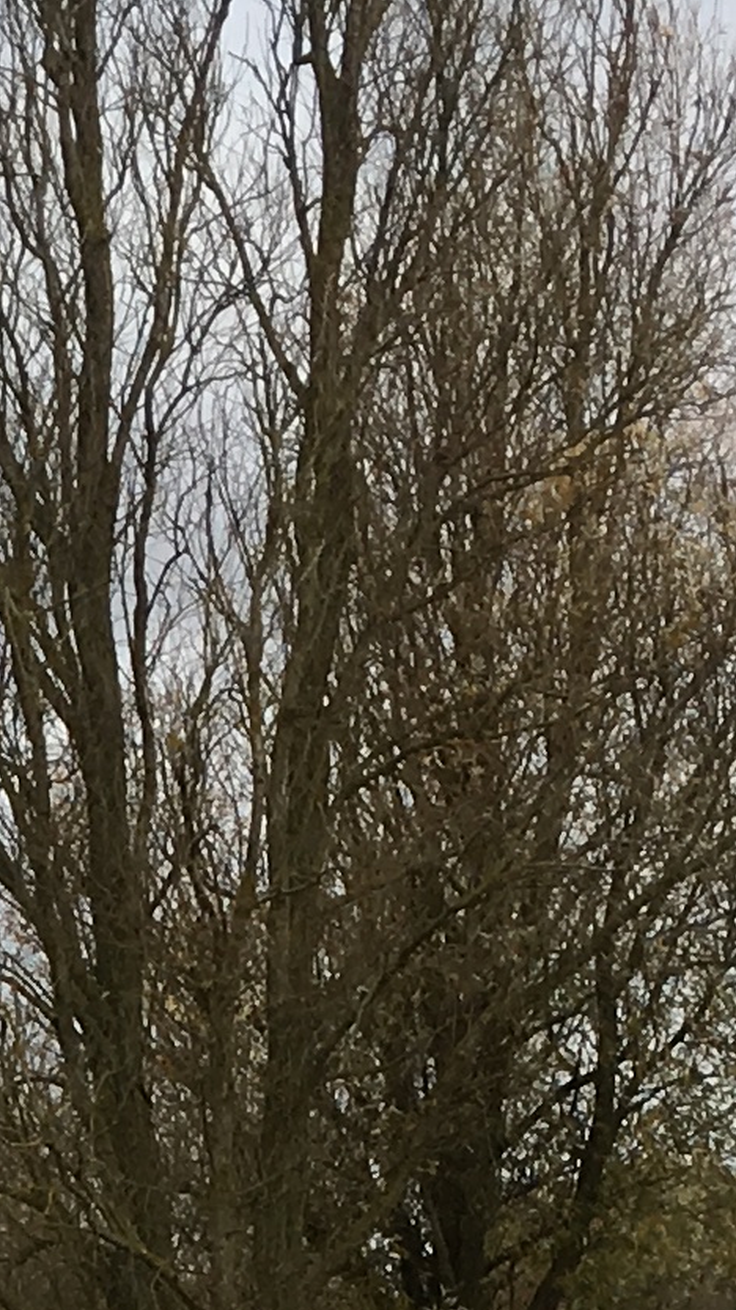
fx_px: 5313
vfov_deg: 13.0
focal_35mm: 153
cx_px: -771
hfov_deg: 7.6
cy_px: 2200
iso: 25
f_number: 2.2
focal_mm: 4.15
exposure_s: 1/610
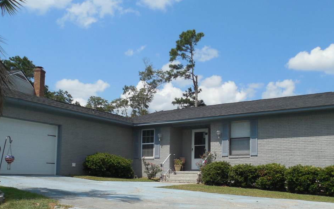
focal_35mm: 36
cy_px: 153
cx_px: 196
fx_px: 328
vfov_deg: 34.7
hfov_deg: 53.7
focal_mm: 4.5
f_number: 6.6
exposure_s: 1/500
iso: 125
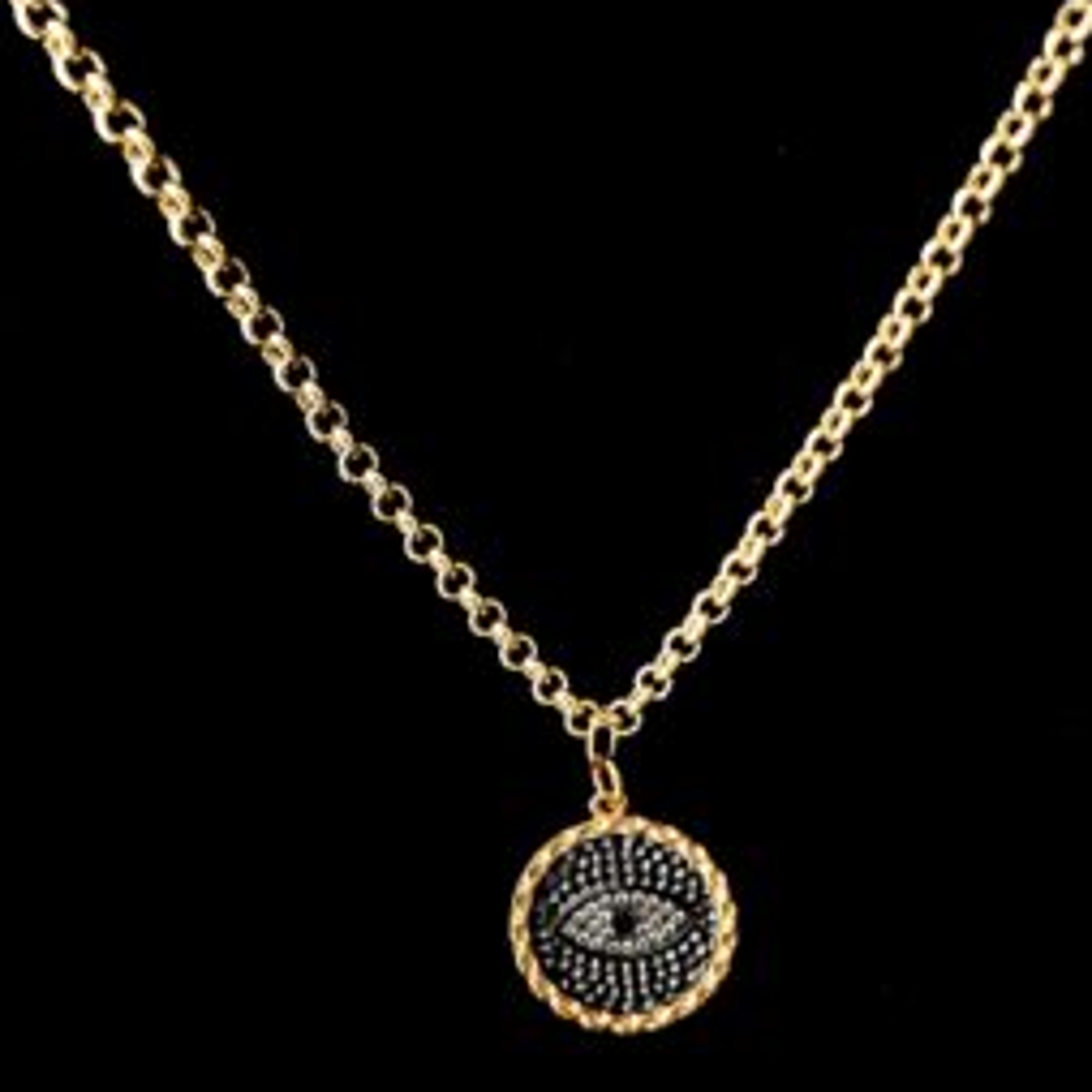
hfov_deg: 51.0
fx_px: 1142
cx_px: 598
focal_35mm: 32
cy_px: 537
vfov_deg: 51.1
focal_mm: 6.4
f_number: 1.8
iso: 320
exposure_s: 1/40
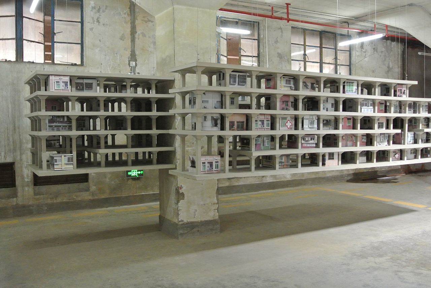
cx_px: 216
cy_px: 144
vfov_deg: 38.0
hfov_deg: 54.4
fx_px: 420
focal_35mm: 35
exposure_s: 1/30
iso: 1000
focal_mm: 13.1
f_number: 4
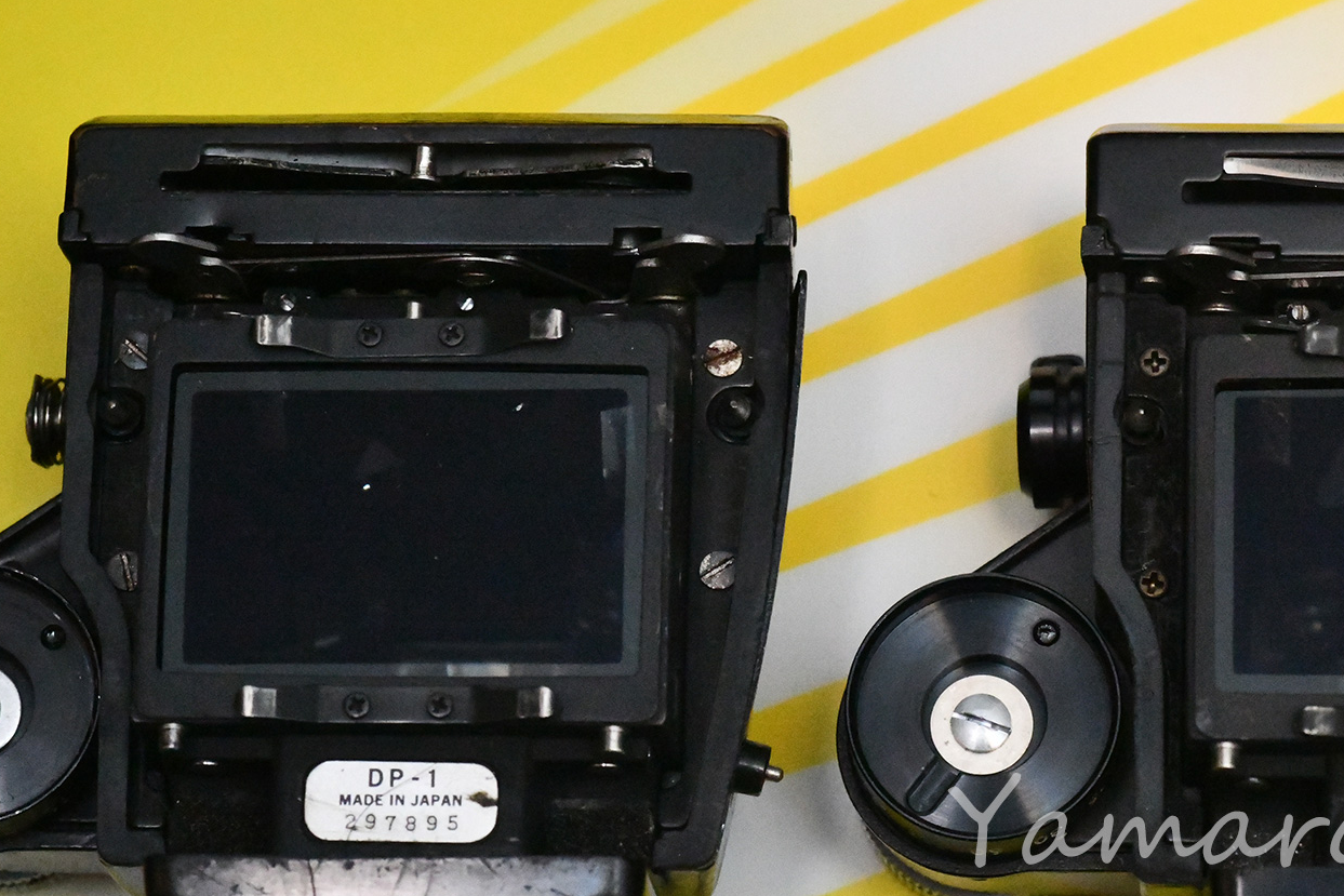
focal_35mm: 139
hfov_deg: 14.7
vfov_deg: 9.9
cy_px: 573
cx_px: 831
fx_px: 5190
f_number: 16
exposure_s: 1/100
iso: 25600
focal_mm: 90
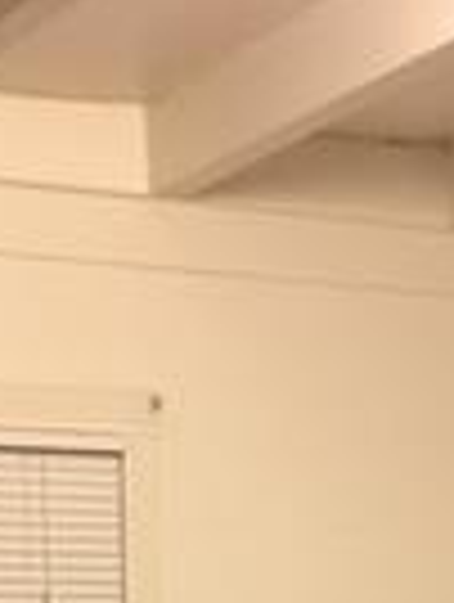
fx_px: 2406
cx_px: 184
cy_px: 1346
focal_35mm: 138
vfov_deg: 12.1
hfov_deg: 10.8
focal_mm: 4.15
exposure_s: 1/4
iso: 64
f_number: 2.2
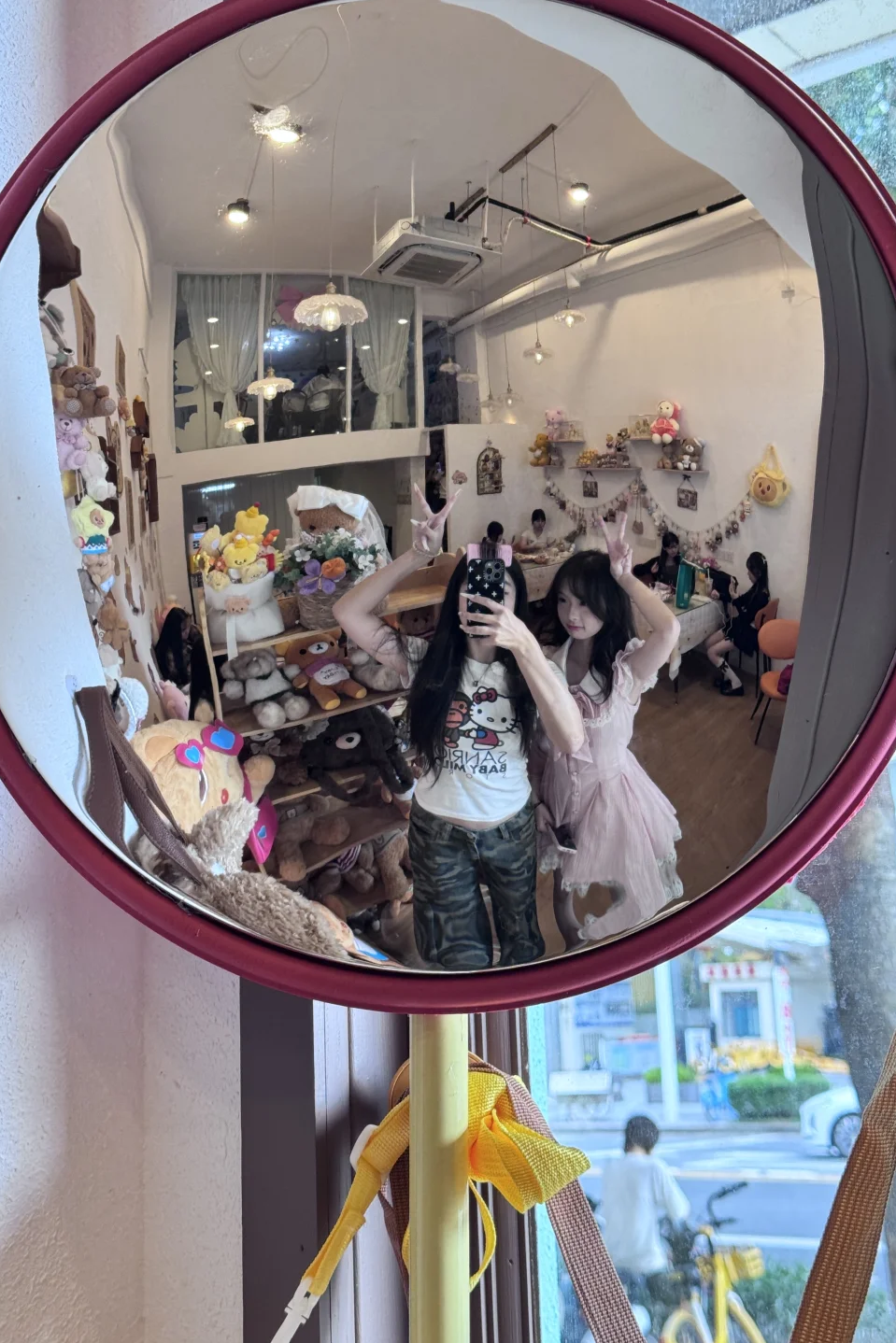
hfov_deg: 27.0
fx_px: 1866
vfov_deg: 39.6
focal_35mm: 50
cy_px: 672
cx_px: 430
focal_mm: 6.76
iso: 125
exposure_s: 1/100
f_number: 1.78
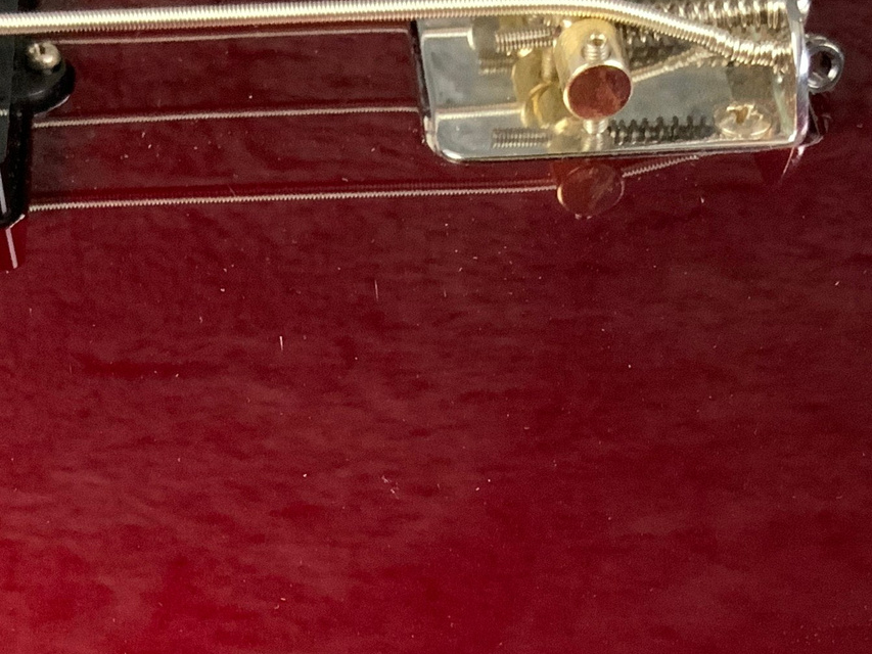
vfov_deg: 16.4
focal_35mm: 87
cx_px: 384
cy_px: 739
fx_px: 2192
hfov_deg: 22.5
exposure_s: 1/53
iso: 320
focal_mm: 3
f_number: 1.8
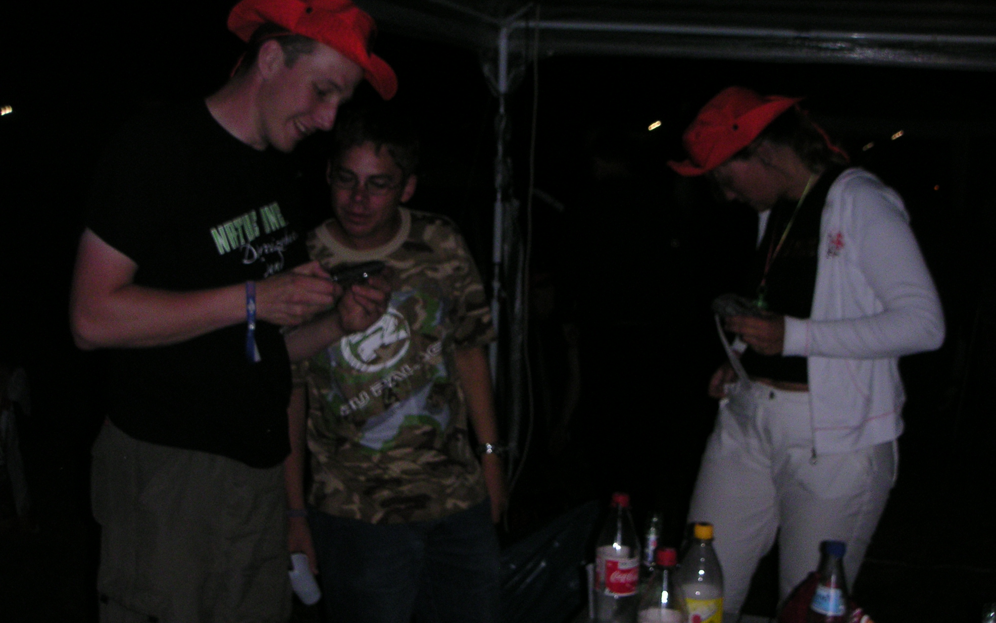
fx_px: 1113
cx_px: 502
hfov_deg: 48.2
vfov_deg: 31.3
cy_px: 302
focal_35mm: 41
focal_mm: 6
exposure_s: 1/45
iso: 160
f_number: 6.7
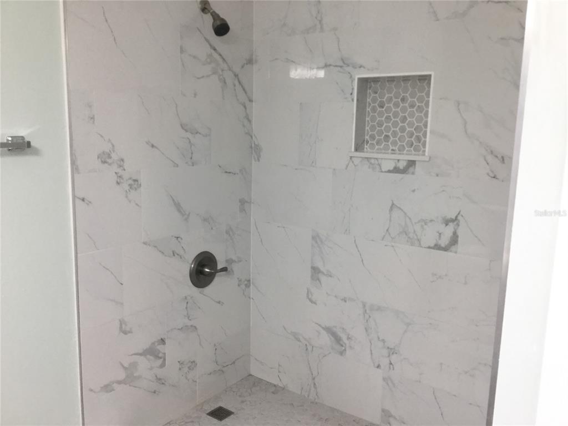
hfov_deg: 58.4
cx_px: 284
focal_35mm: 31
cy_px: 213
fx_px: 509
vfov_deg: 45.4
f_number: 2.4
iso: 50
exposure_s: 1/30
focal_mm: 3.3
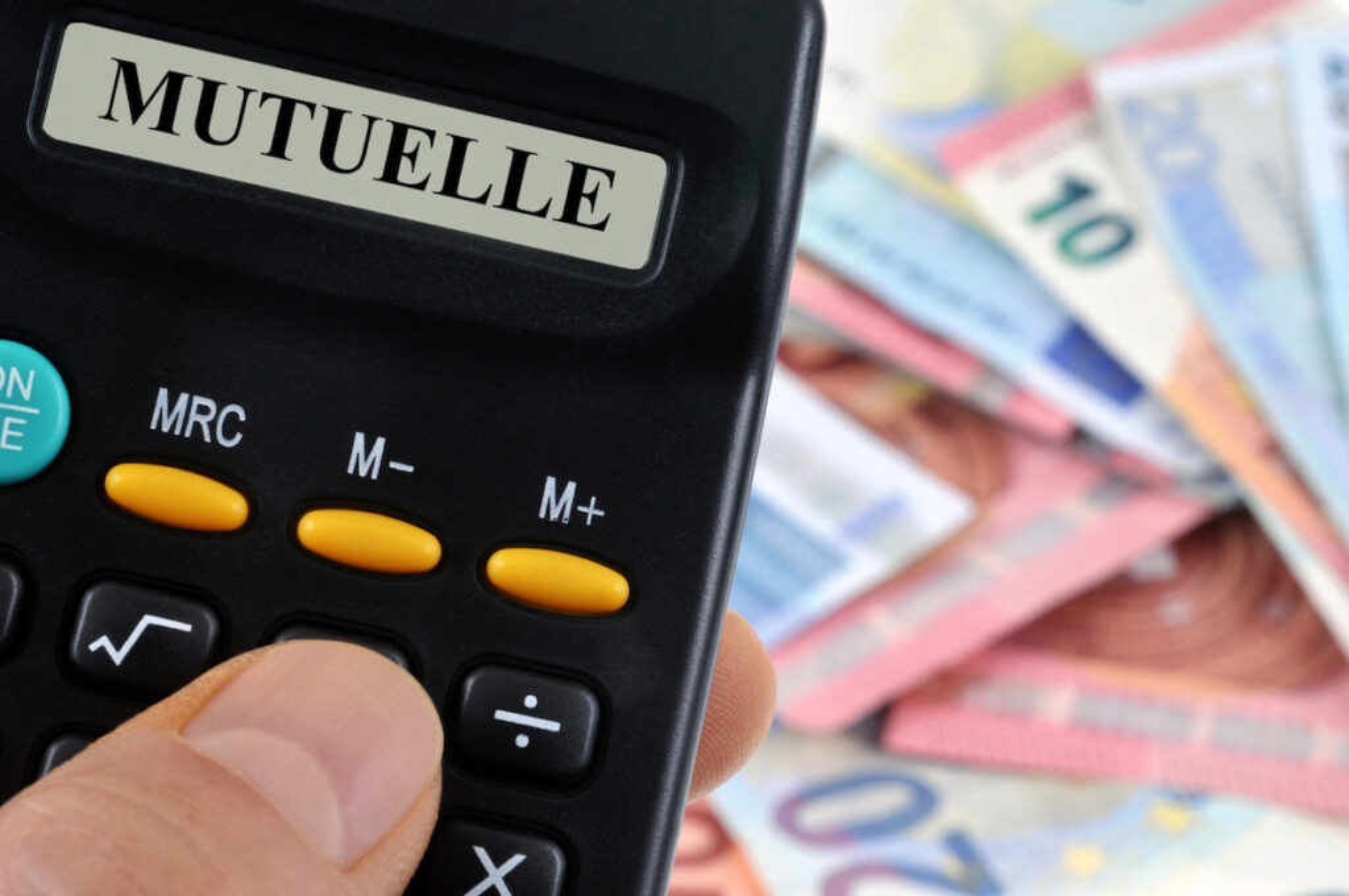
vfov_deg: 15.1
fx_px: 3368
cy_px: 448
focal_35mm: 90
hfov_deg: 22.6
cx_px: 674
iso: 200
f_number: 22
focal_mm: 60
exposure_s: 1/160
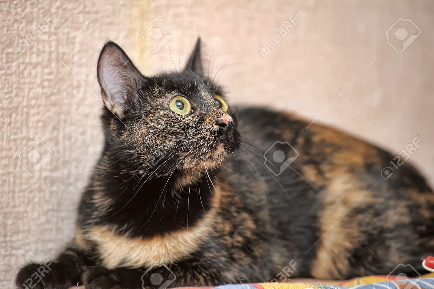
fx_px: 2409
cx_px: 217
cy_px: 144
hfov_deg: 10.3
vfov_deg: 6.9
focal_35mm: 200
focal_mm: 200
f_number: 7.1
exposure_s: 1/200
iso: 400
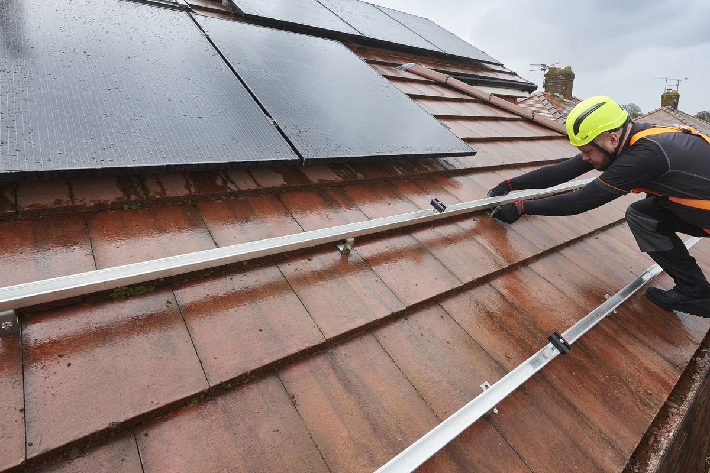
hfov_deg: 83.6
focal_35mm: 20
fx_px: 394
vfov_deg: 61.7
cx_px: 399
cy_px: 209
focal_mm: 15
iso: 500
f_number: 9
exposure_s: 1/125
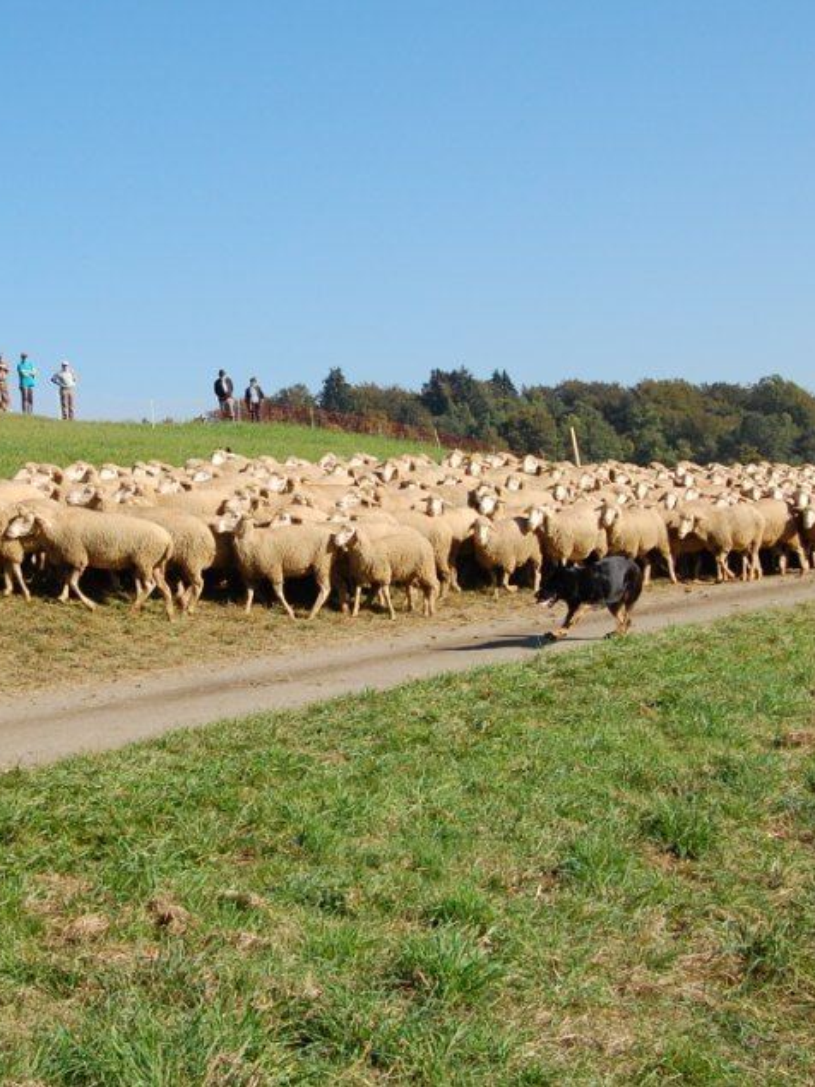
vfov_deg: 29.8
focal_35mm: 65
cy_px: 509
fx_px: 2041
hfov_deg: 22.4
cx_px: 219
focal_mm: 28
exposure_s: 1/500
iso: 400
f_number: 11
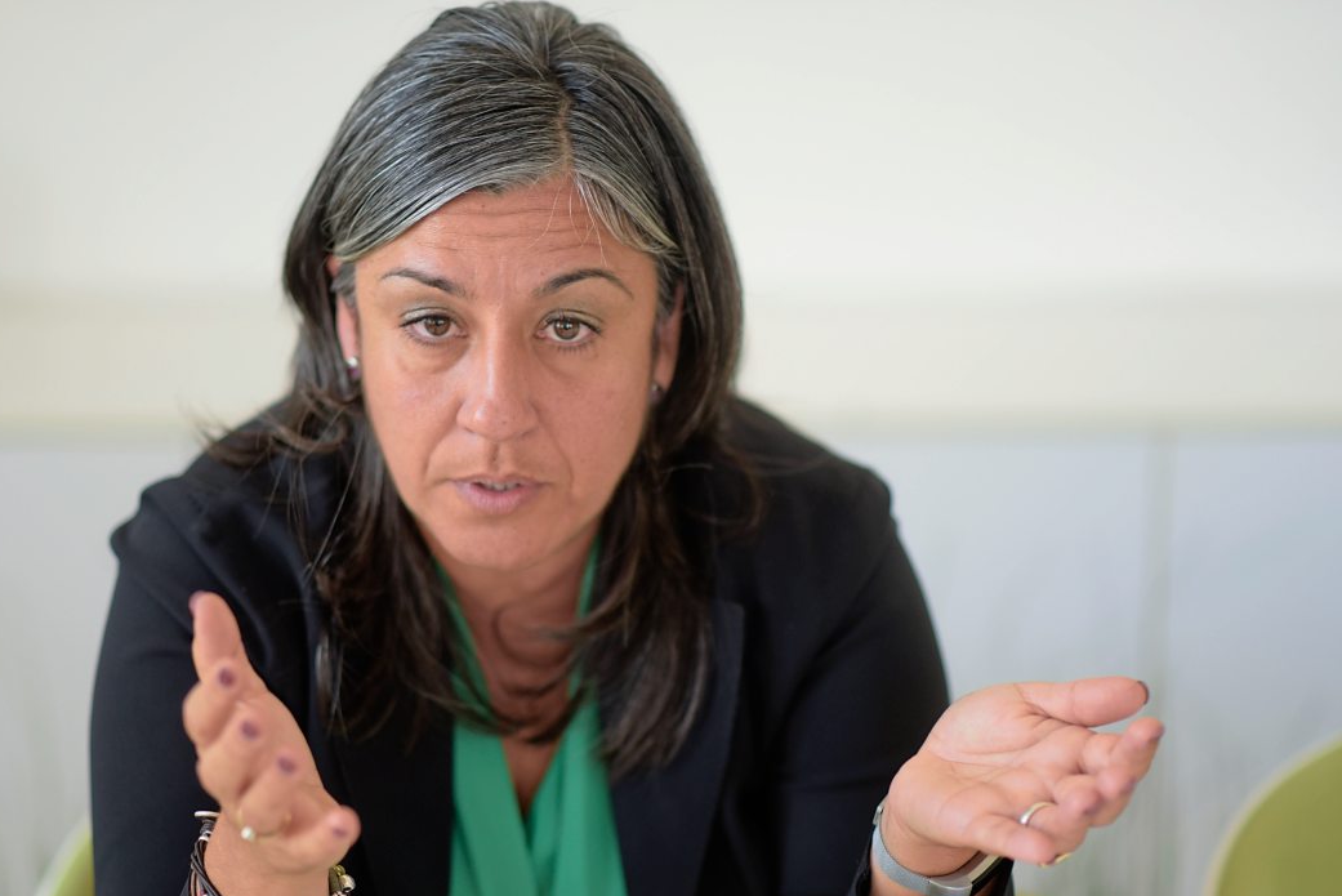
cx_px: 611
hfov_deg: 20.8
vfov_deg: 14.0
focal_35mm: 98
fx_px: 3655
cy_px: 515
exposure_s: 1/640
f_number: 1.8
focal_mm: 85
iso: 800
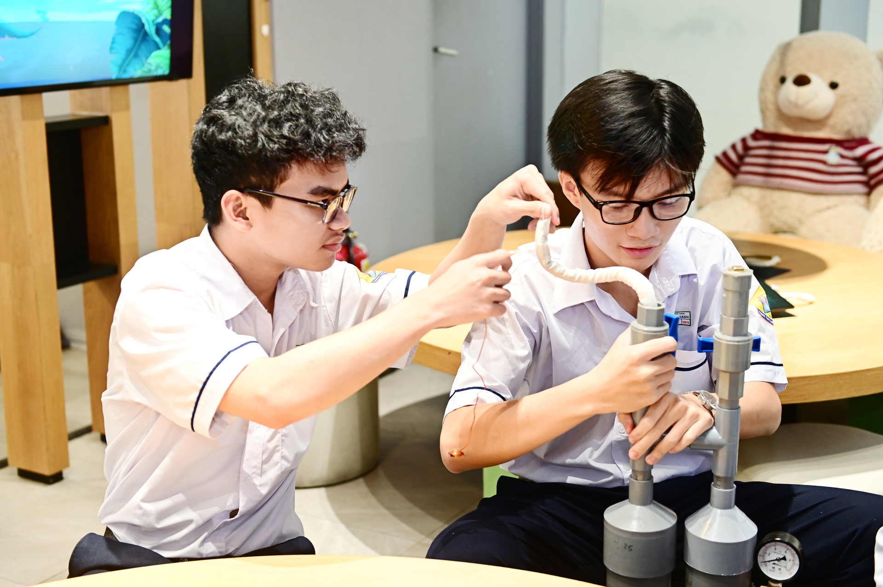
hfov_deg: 38.2
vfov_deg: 26.0
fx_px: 1274
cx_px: 442
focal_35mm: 52
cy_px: 294
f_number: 3.2
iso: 1600
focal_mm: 52
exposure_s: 1/100
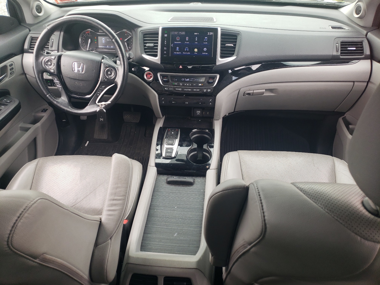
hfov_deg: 67.3
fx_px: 285
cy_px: 142
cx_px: 190
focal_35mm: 26
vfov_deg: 53.1
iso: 50
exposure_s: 1/152
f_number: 1.5
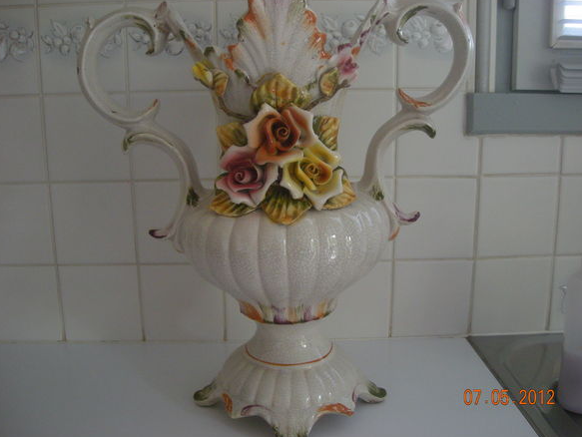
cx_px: 292
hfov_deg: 51.3
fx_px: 606
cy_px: 219
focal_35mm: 36
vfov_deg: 39.7
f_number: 2.8
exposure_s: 1/56.3
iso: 248
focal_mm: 5.7
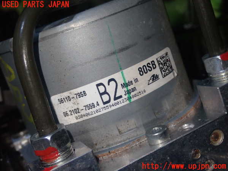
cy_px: 86
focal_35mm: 58
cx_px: 114
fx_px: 382
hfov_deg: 33.2
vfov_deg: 25.2
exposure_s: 1/60
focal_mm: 10.35
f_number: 3.5
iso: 400
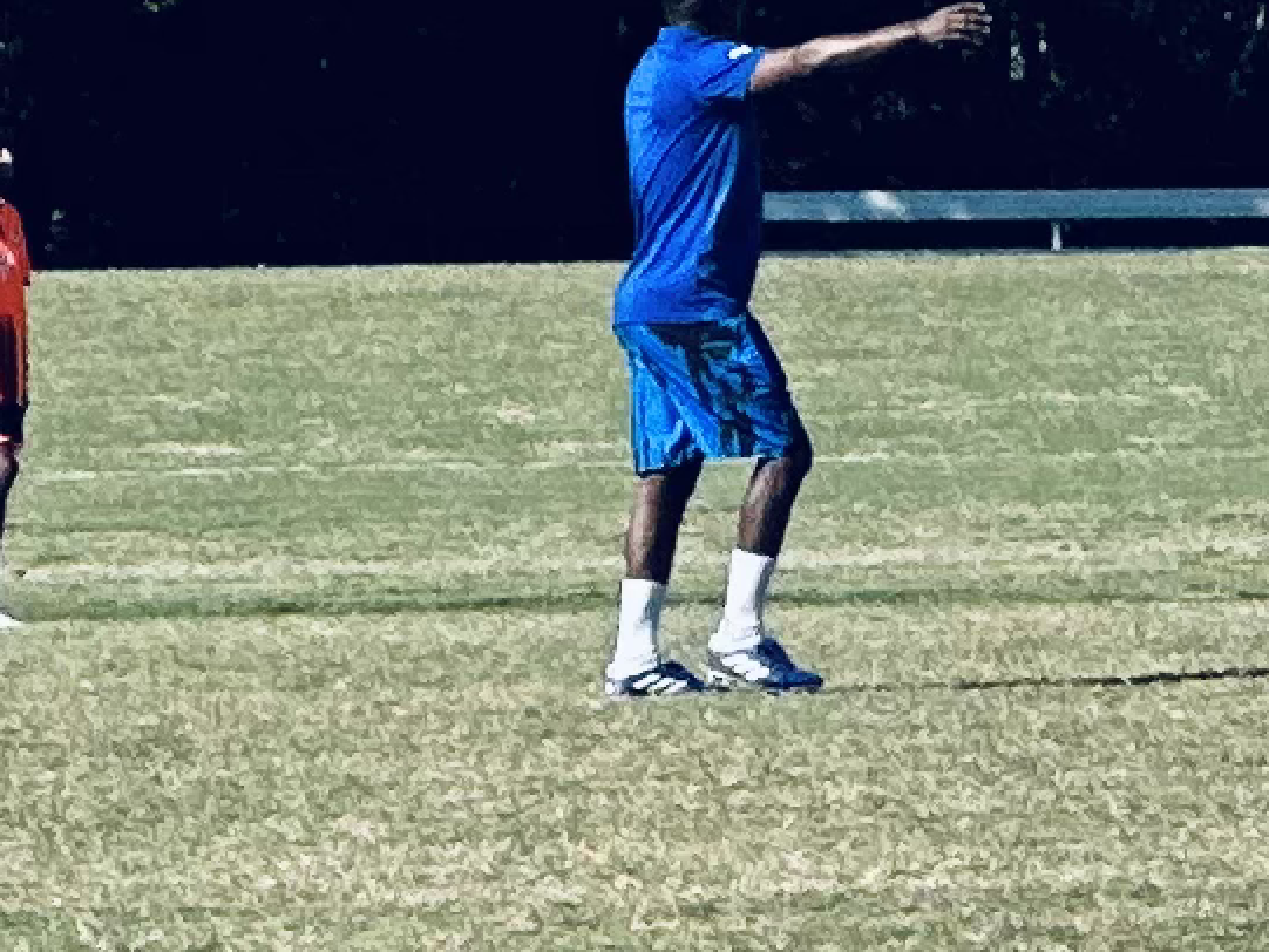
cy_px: -340
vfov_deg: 2.6
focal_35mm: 574
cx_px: 3617
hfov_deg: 3.4
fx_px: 21047
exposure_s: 1/747
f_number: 2.8
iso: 32
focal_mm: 9
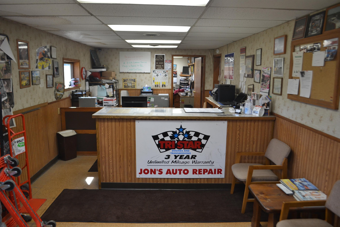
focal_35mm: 27
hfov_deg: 67.4
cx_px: 170
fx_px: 255
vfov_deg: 47.9
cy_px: 114
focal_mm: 18
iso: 400
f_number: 3.5
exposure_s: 1/60
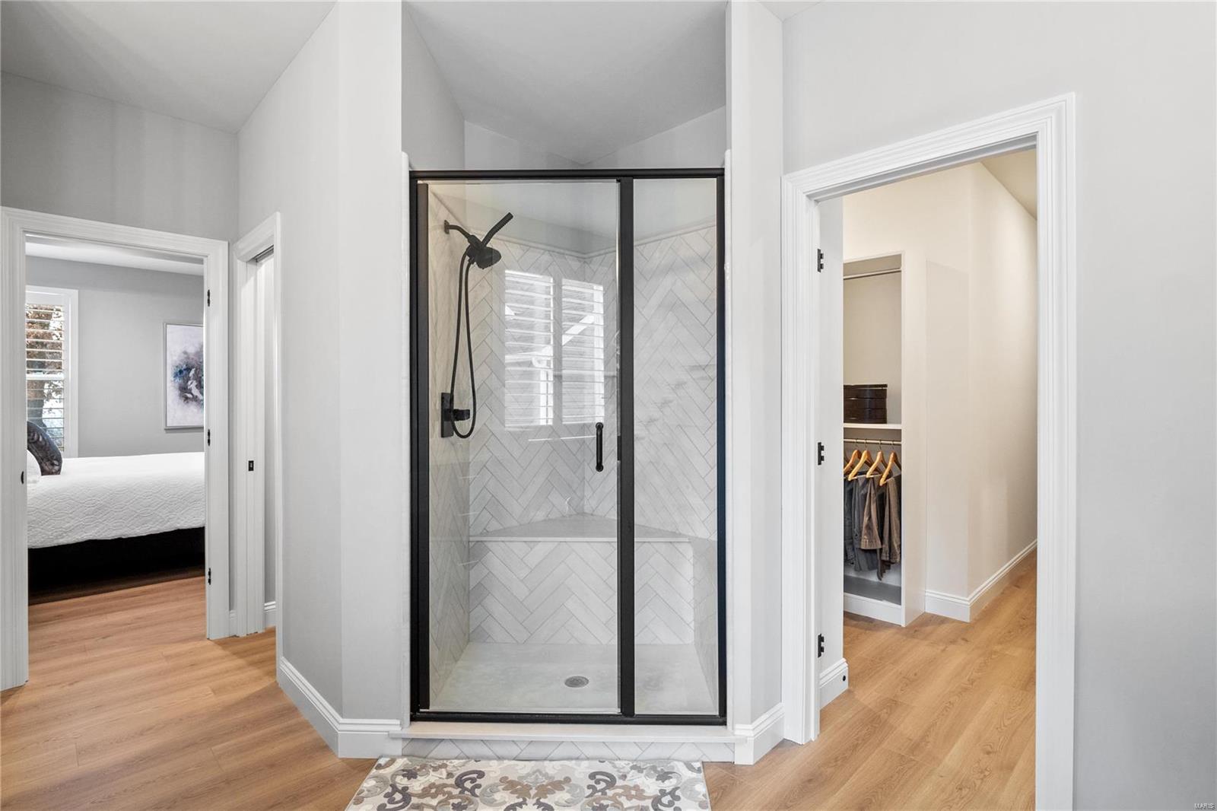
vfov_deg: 67.4
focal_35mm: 18
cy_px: 406
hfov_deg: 90.0
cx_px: 608
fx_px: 608
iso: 400
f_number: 8
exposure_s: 1/3
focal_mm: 9
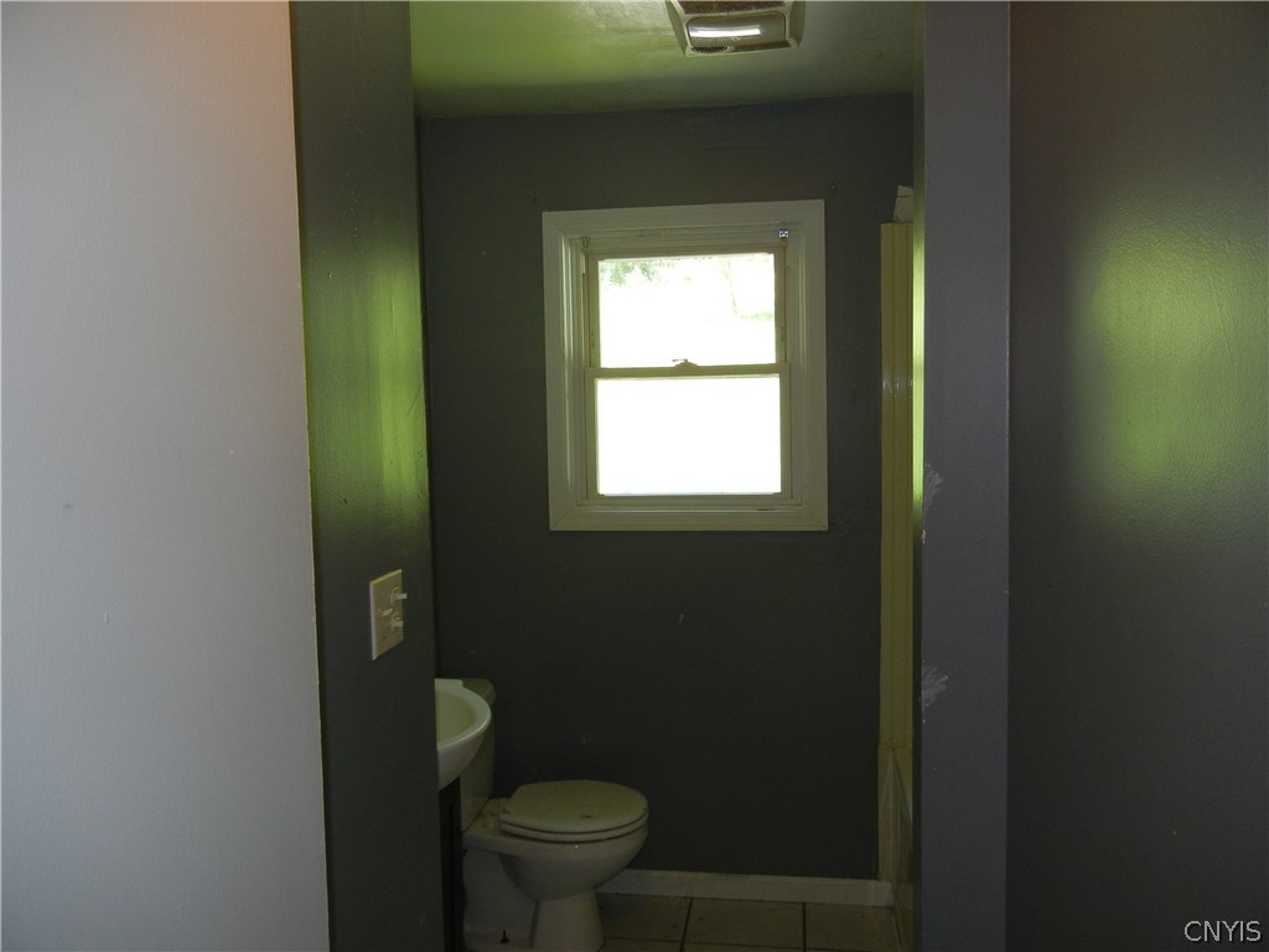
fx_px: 1100
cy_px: 476
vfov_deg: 46.8
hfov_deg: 60.0
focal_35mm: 30
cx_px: 634
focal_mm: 5.4
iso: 200
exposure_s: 1/30
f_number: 3.5
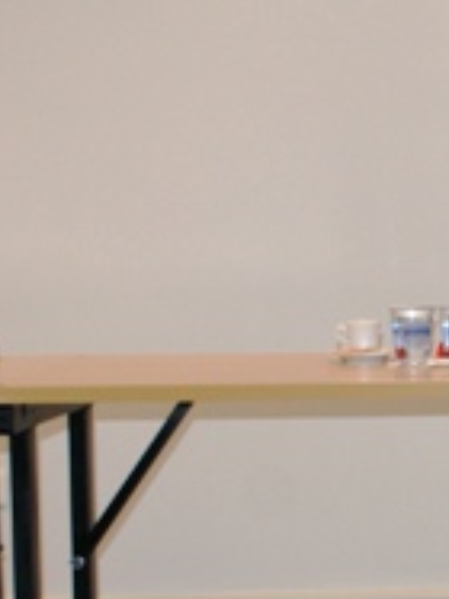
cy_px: 375
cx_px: 936
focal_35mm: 148
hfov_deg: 9.3
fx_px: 2563
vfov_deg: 13.3
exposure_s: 1/60
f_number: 5
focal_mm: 30
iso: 400
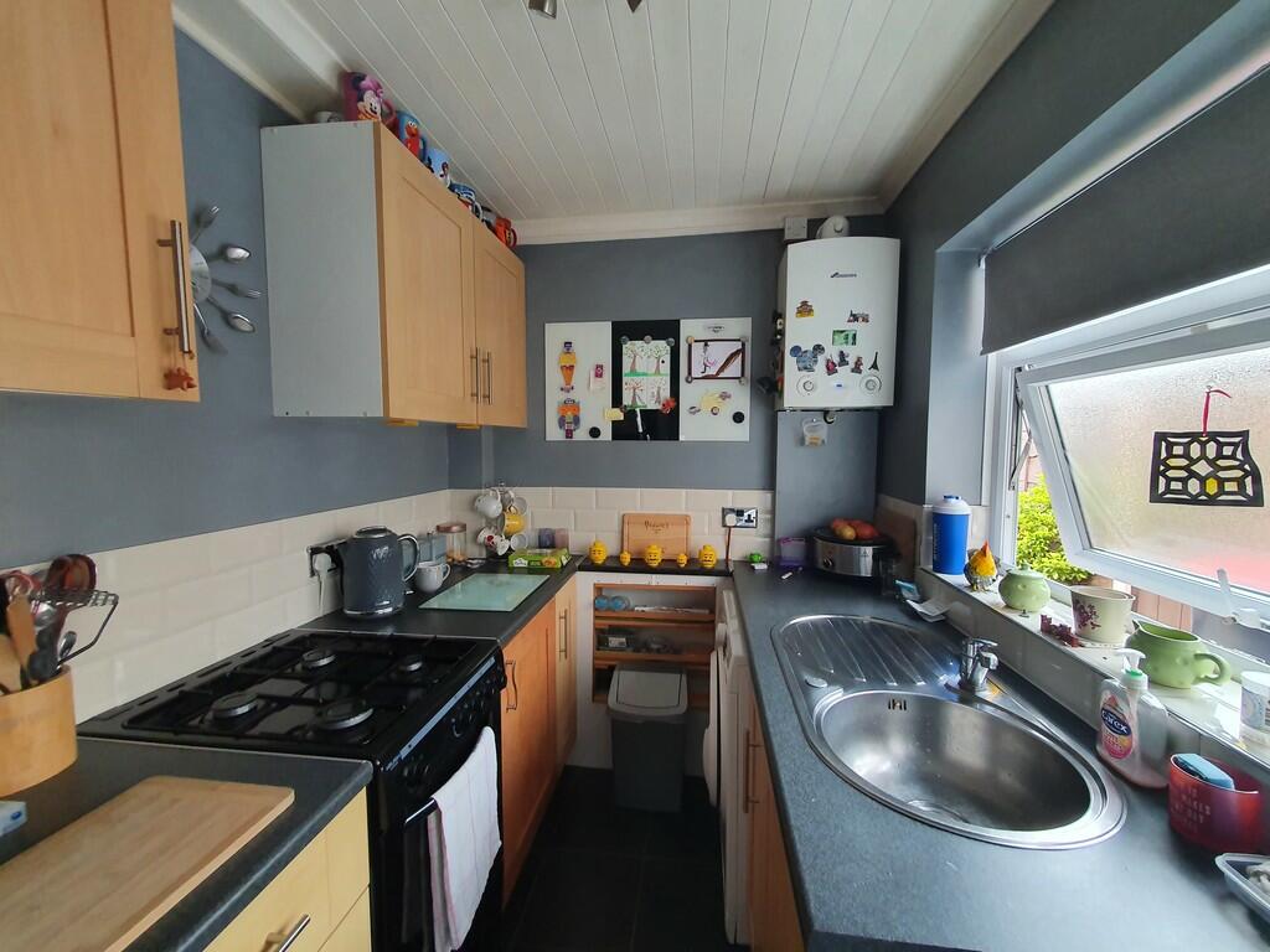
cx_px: 635
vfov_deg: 89.9
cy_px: 476
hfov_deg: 106.2
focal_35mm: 13
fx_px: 477
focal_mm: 1.8
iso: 160
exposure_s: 1/50
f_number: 2.2
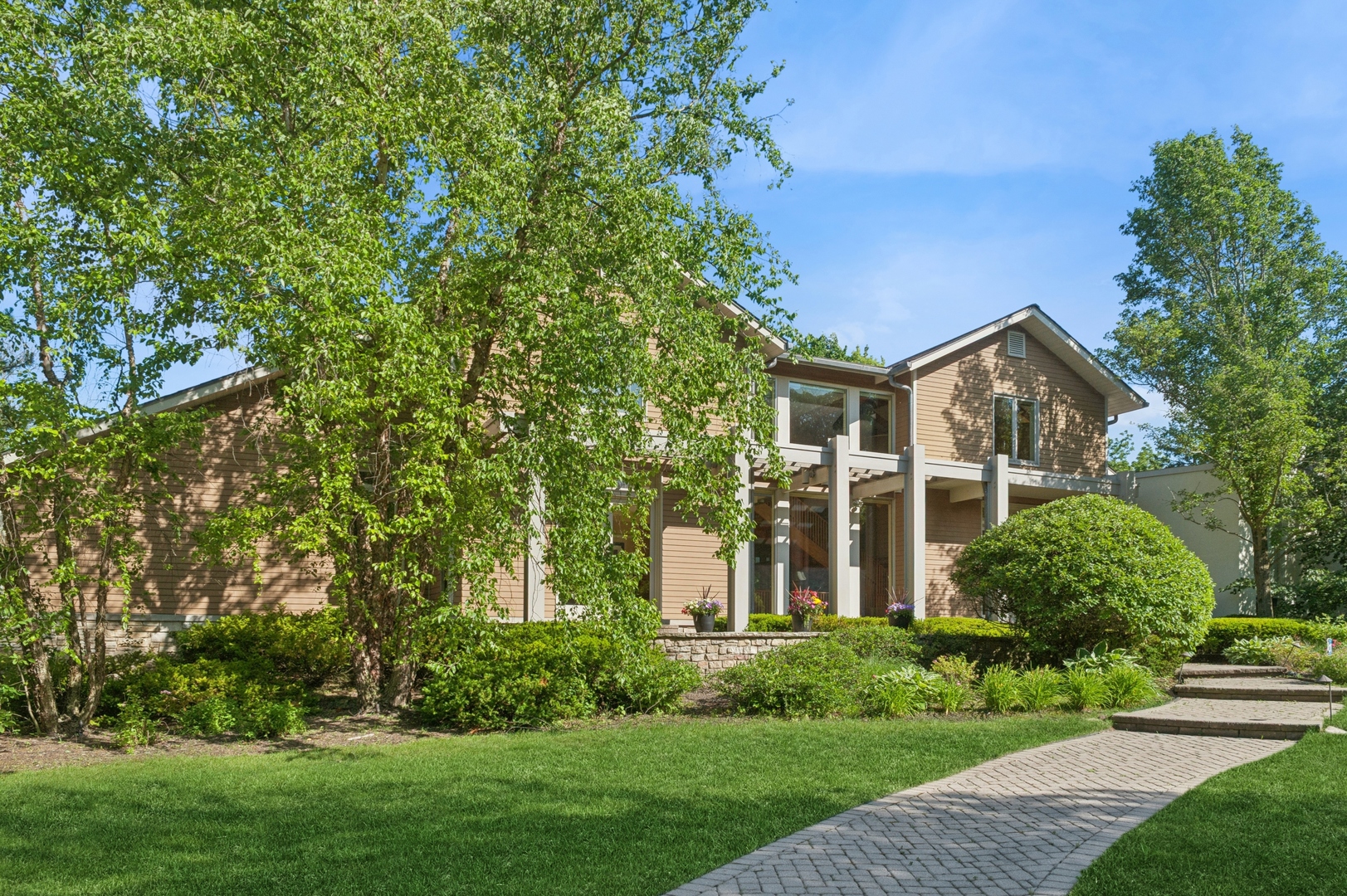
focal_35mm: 24
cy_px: 448
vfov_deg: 53.1
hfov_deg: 73.8
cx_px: 674
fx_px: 897
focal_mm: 24
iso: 200
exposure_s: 1/640
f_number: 8
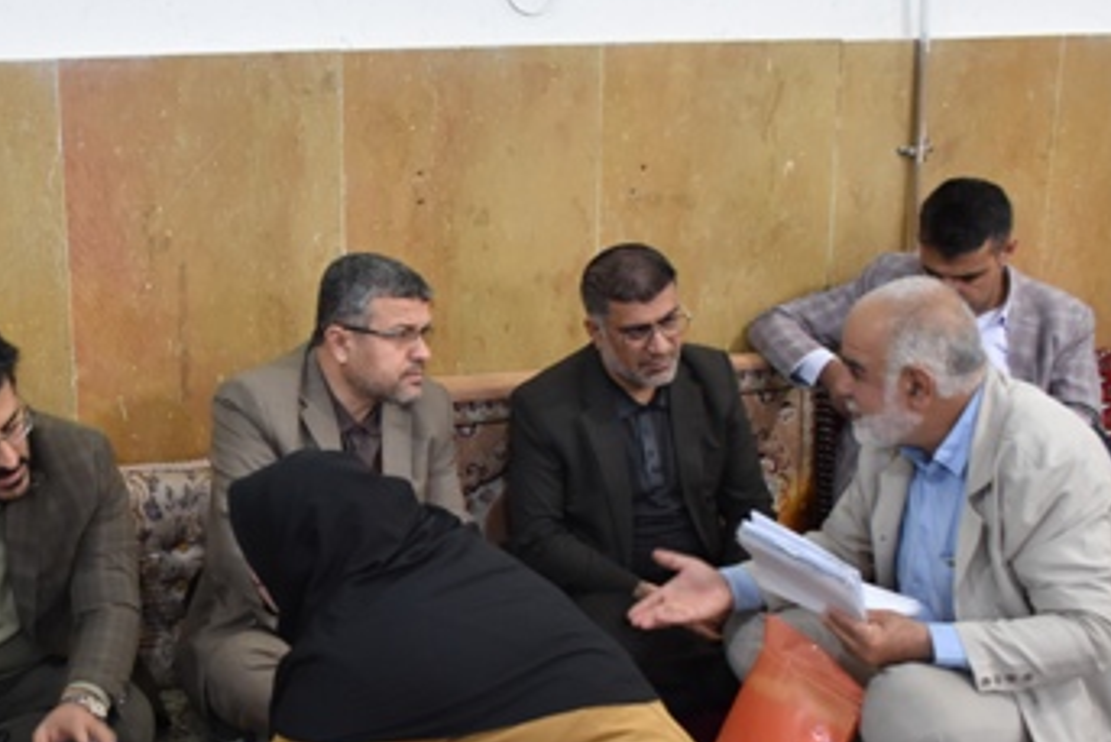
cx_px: 292
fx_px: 1729
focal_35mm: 56
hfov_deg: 34.9
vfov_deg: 23.8
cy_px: 620
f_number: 3.5
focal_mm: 20
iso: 1000
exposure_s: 1/30
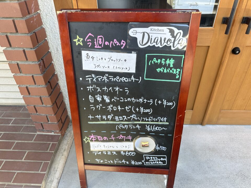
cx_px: 126
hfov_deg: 71.6
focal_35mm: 24
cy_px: 94
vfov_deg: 56.8
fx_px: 174
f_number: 1.78
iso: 64
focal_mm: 6.86
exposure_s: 1/172
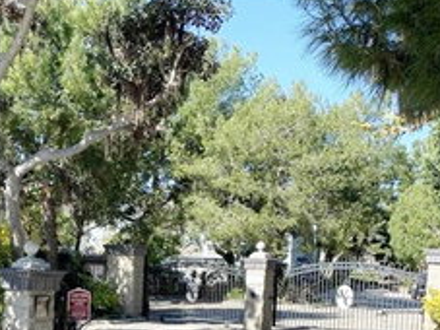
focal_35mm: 49
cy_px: 301
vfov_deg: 28.4
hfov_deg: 37.5
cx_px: 88
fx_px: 623
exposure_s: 1/1754
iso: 32
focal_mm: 4.25
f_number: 1.8
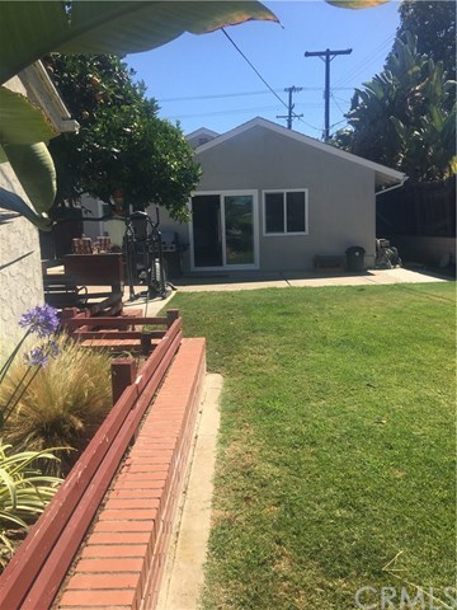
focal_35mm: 29
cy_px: 305
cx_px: 228
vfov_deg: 61.7
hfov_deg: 48.2
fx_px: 510
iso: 25
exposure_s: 1/1709
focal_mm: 4.15
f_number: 2.2
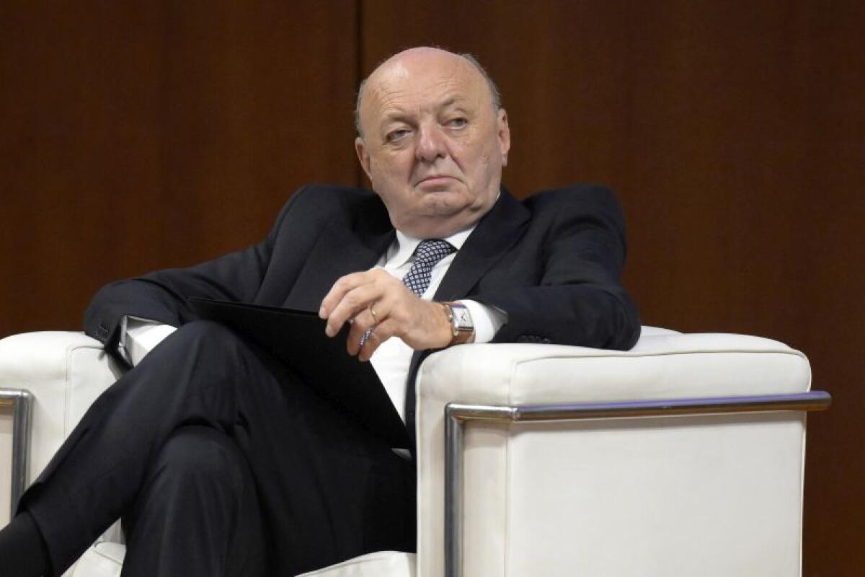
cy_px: 288
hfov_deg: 6.9
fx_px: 7208
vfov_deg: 4.6
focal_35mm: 300
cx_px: 432
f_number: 4.5
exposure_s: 1/800
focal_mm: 200
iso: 5000
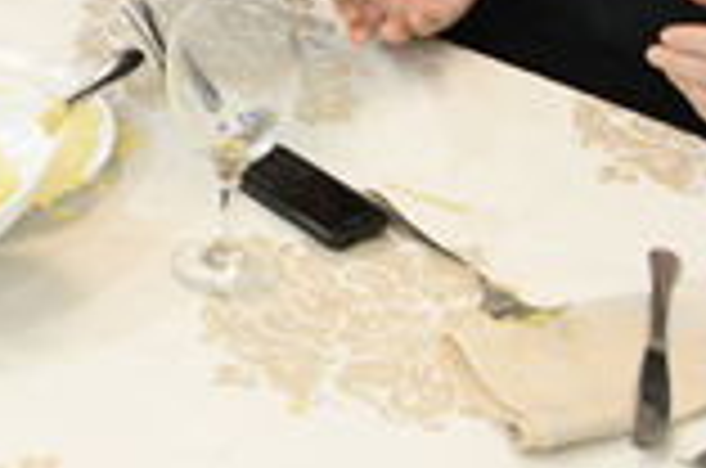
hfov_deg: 13.2
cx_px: -513
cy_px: -668
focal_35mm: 143
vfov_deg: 8.7
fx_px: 2799
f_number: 5
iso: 4000
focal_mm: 28
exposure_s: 1/60
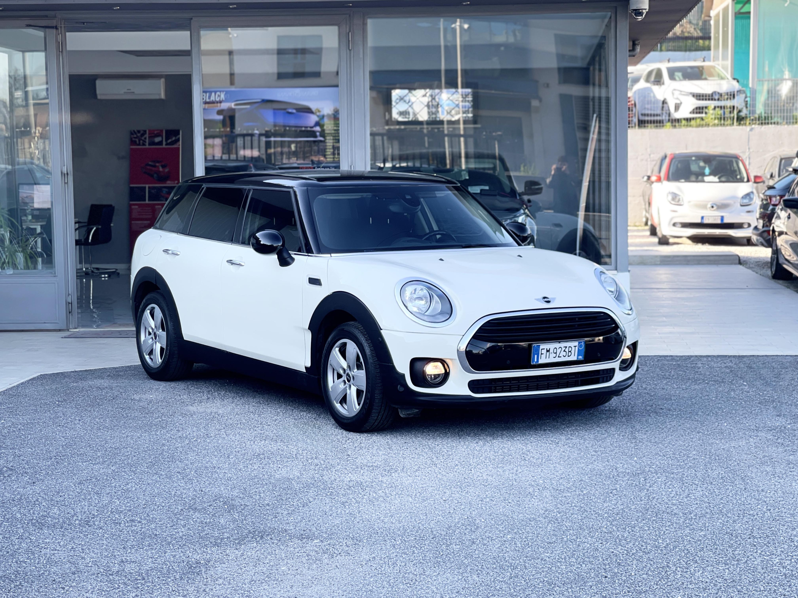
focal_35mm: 64
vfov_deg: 22.9
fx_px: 1475
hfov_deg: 30.3
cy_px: 299
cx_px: 399
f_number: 2.2
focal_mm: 7.5
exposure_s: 1/121
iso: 25
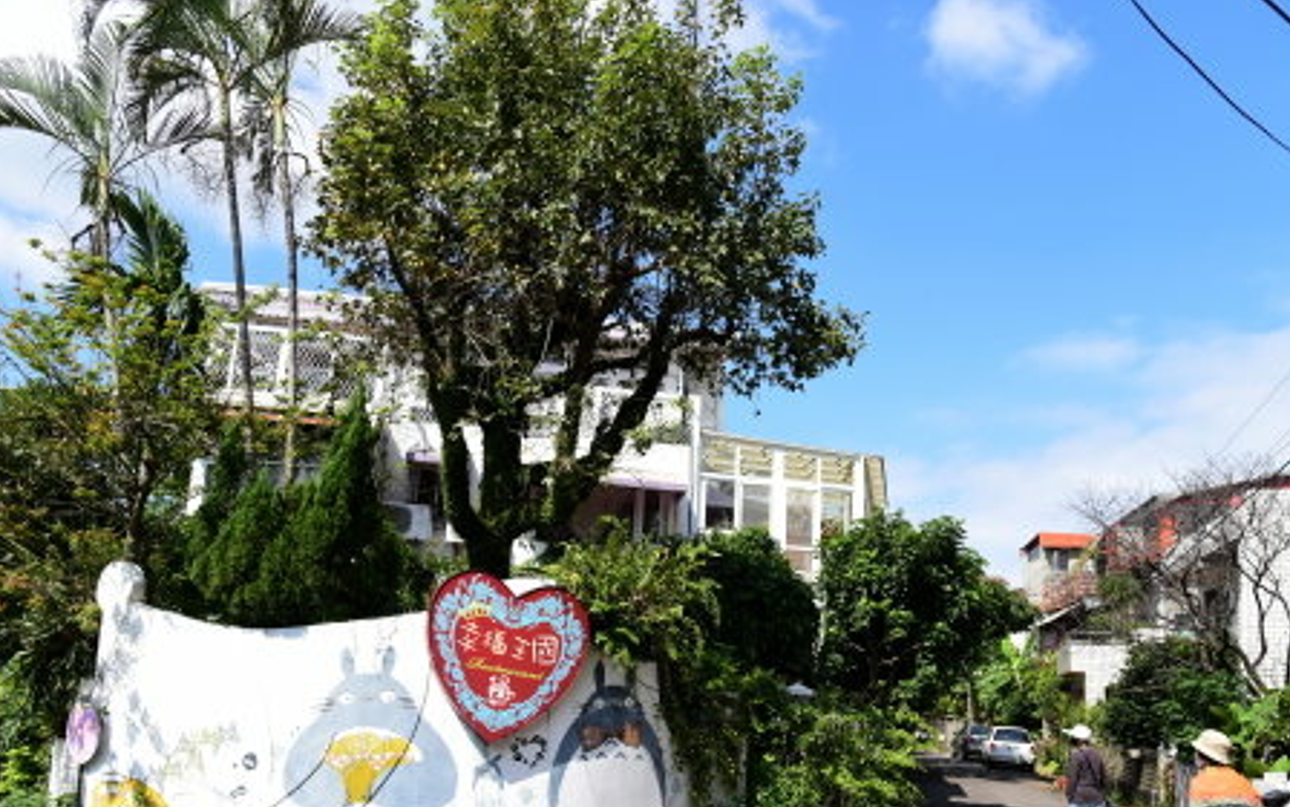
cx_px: 625
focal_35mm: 28
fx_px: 984
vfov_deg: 44.3
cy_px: 481
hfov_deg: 66.5
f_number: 7.1
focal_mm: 24
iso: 100
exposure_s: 1/200
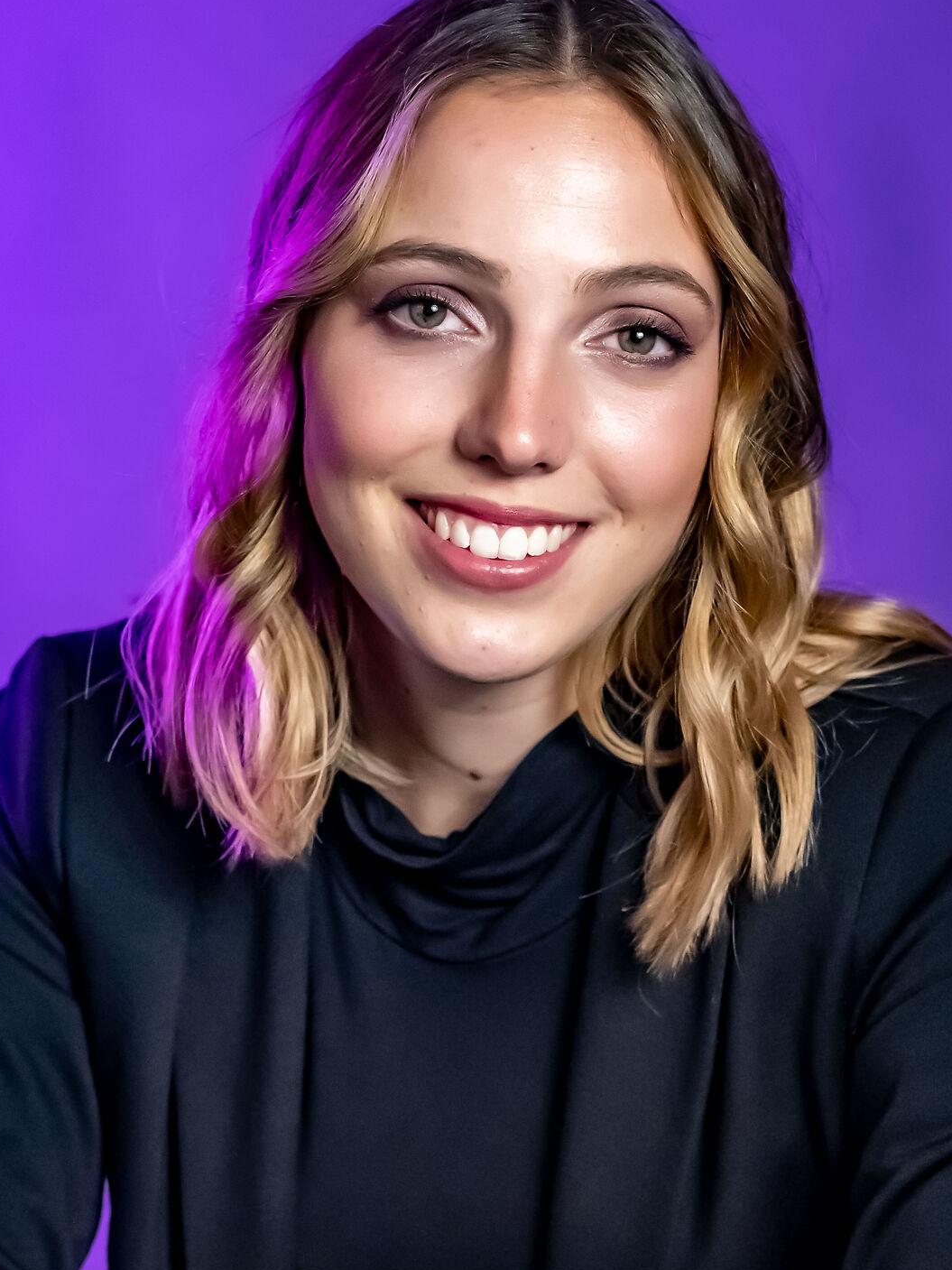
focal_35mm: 123
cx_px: 490
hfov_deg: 12.0
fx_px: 4511
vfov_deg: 16.0
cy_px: 934
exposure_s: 1/500
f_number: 4
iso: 3200
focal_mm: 50
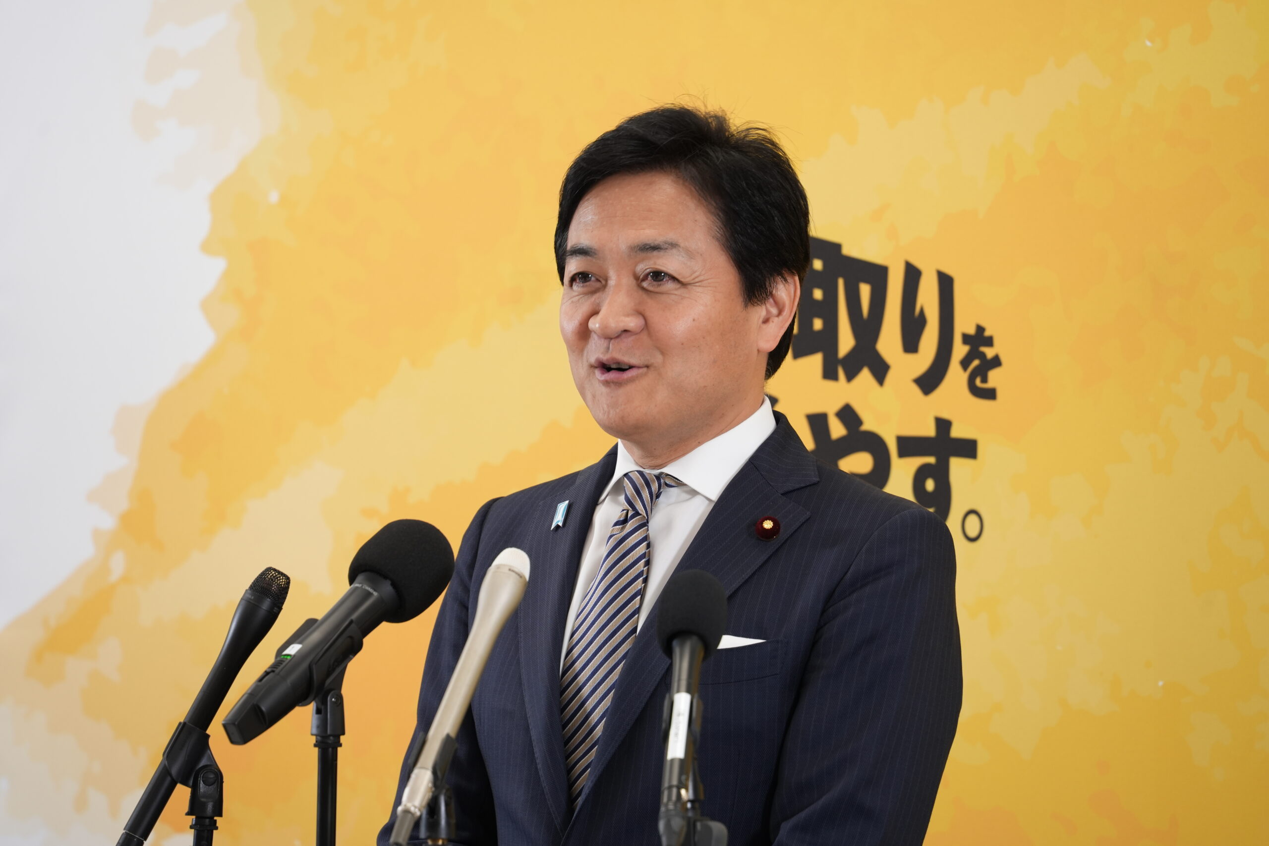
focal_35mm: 200
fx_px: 7050
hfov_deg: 10.3
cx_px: 634
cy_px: 423
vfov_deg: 6.9
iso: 1000
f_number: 5.6
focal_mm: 200
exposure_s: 1/100
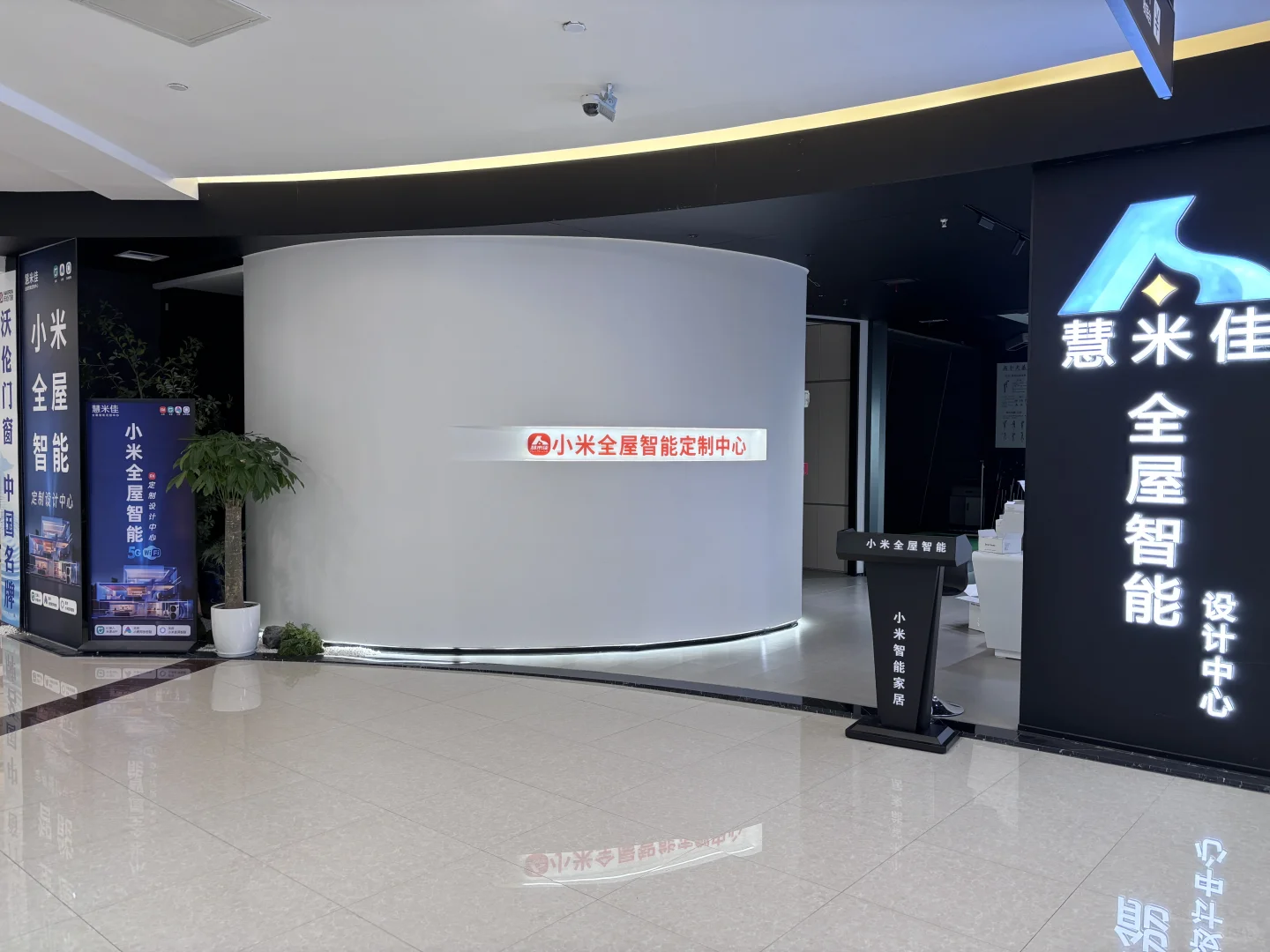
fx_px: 954
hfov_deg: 67.3
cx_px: 635
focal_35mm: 26
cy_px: 476
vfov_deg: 53.1
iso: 80
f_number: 1.6
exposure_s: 1/100
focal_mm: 5.96
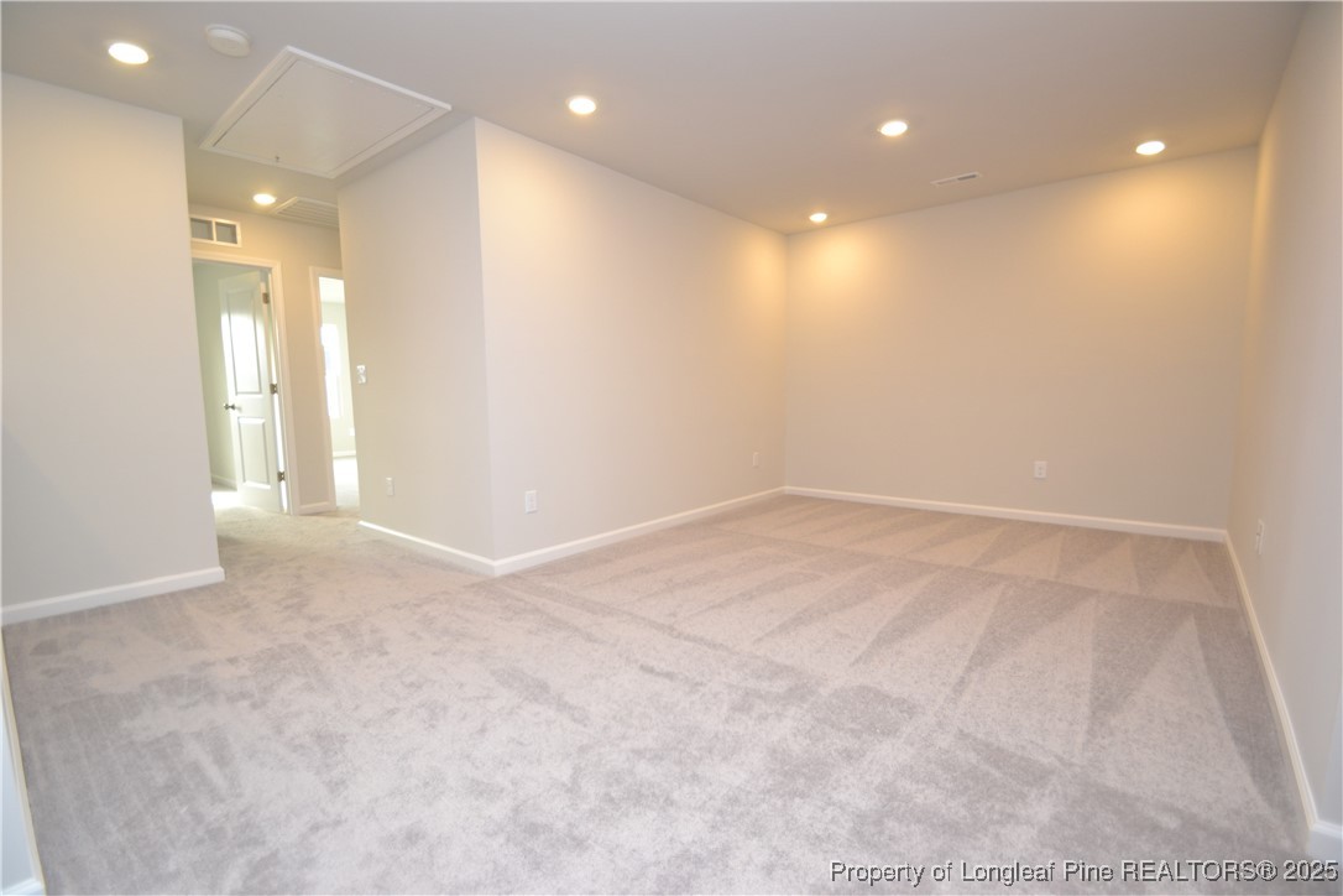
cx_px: 672
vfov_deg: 77.3
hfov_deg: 100.4
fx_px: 560
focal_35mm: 15
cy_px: 448
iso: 400
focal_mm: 10
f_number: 4.5
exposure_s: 1/80
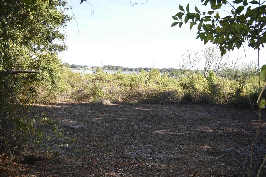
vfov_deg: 43.6
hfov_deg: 61.9
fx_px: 222
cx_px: 133
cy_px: 88
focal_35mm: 30
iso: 100
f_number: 5
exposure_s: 1/200
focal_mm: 20
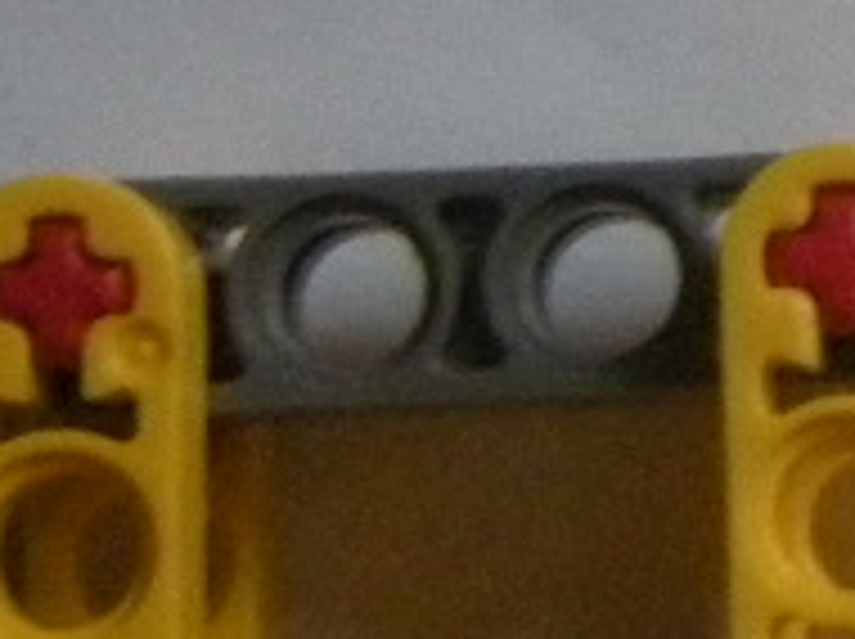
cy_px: -144
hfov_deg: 9.2
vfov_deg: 7.8
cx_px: 2182
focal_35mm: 189
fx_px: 4662
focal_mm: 4.7
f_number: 2.8
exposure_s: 1/36.5
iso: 400
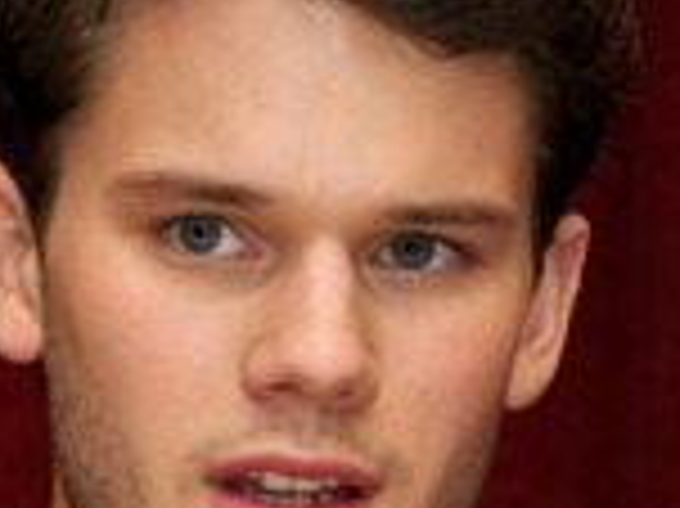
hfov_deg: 3.4
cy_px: 611
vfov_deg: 2.5
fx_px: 11483
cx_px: 360
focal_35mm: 585
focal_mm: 230
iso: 1000
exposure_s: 1/60
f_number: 6.3
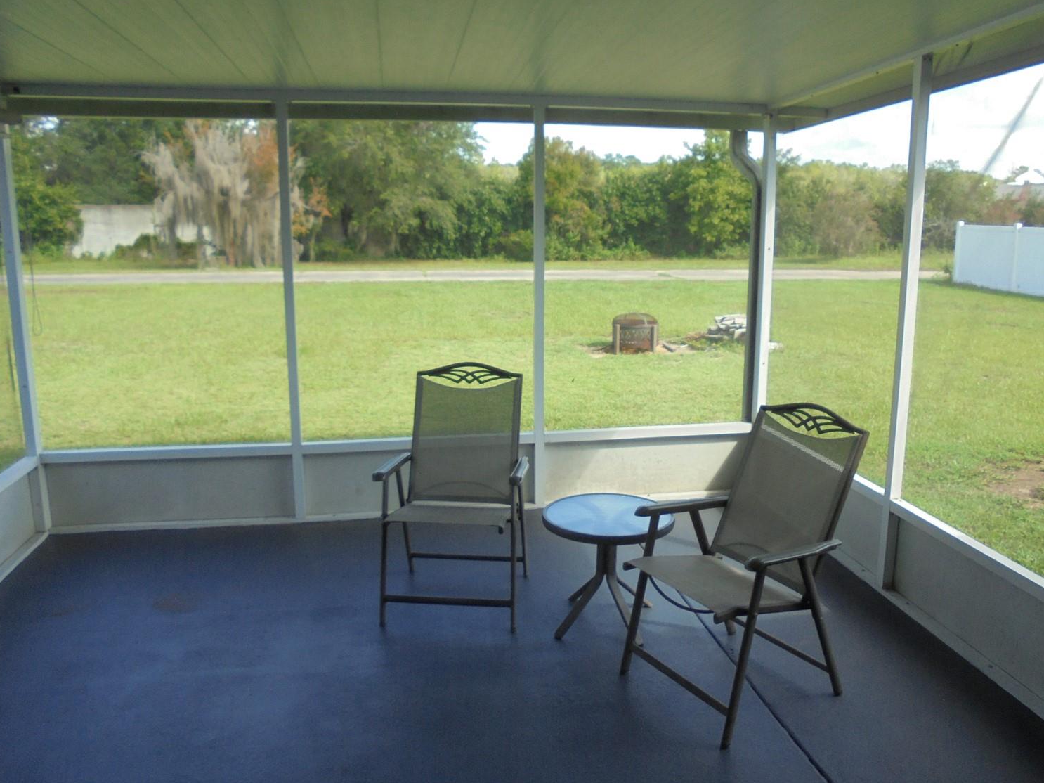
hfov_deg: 63.4
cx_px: 557
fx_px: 844
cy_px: 363
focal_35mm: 28
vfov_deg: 49.7
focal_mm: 4.6
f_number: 3.5
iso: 100
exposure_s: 1/125
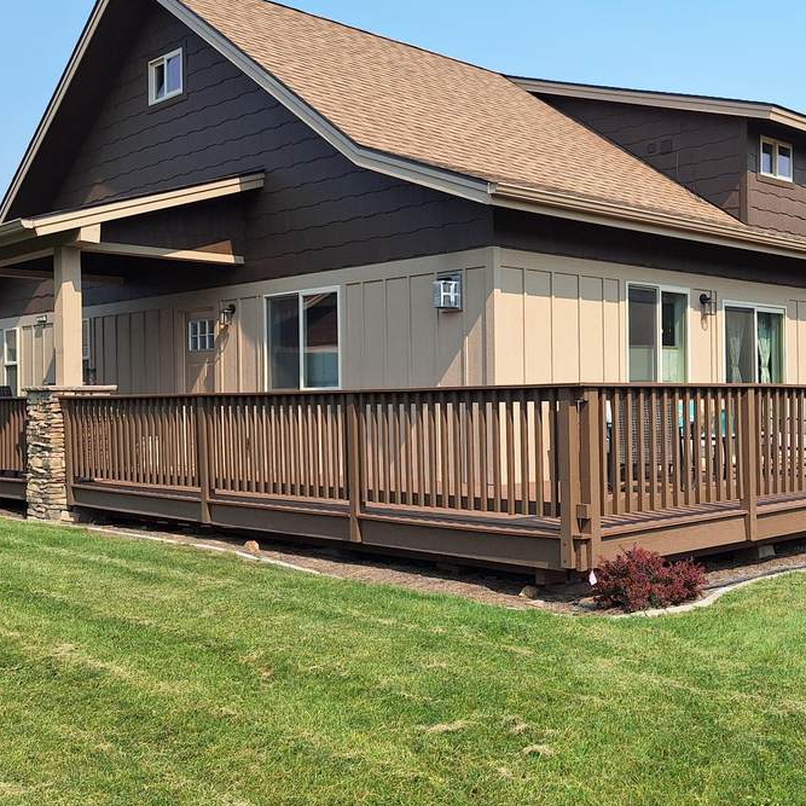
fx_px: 1027
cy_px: 385
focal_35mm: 39
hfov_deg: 42.2
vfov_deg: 42.8
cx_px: 545
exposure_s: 1/2123
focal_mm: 5.54
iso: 25
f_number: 1.8
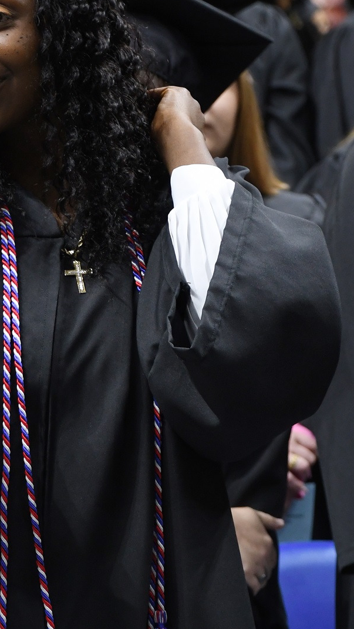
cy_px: 307
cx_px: 110
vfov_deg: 7.3
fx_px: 4906
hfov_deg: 4.1
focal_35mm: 294
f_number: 5.3
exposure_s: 1/80
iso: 1250
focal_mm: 90
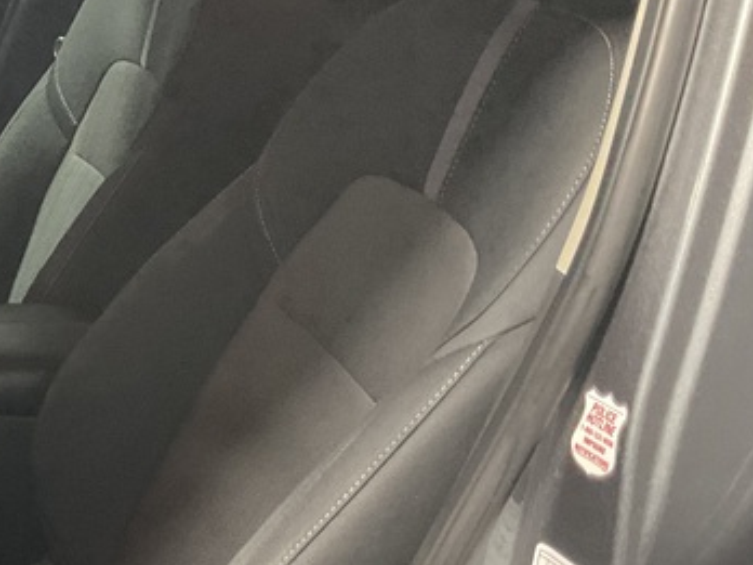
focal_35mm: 80
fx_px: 1740
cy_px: 409
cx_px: -240
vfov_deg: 18.3
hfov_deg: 21.9
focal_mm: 3
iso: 160
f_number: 1.8
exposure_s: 1/50
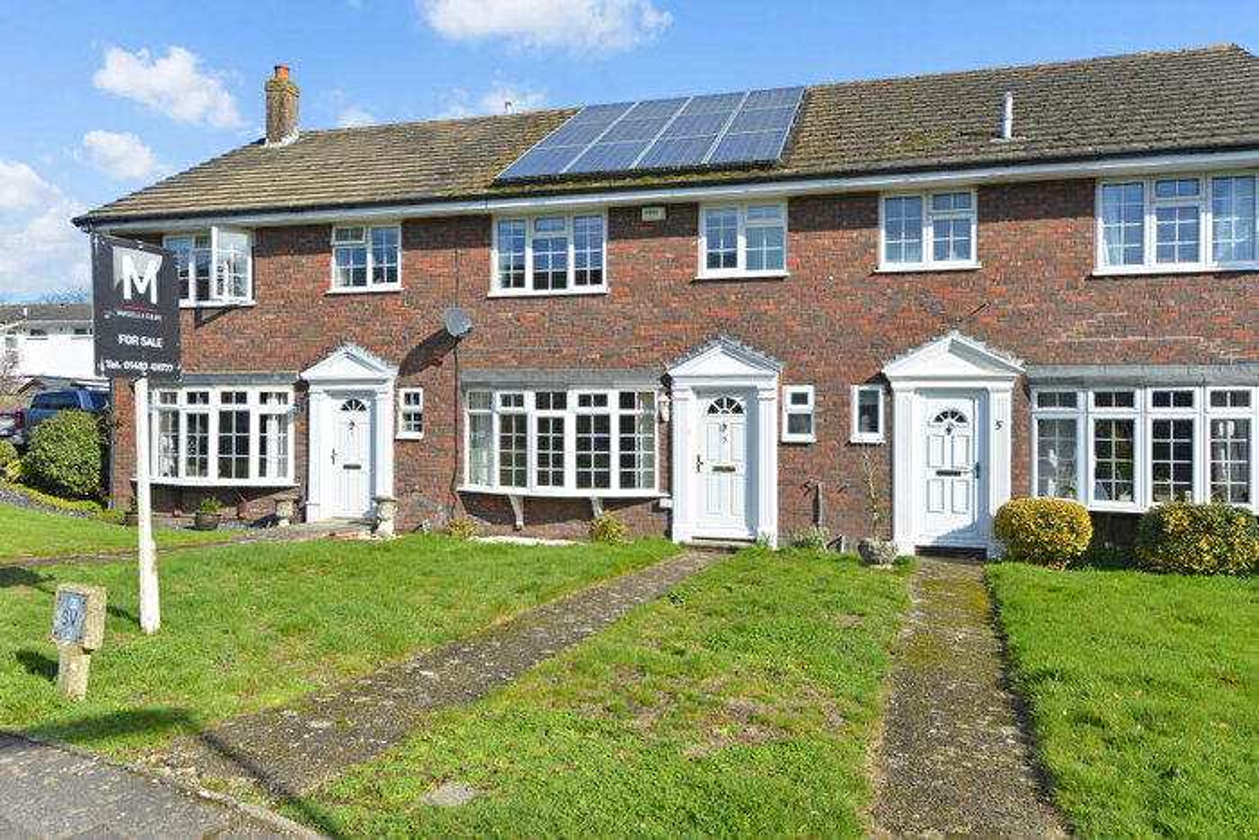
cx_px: 630
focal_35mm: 26
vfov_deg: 49.6
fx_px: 909
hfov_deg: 69.4
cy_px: 420
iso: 400
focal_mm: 26
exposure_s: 1/200
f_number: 14
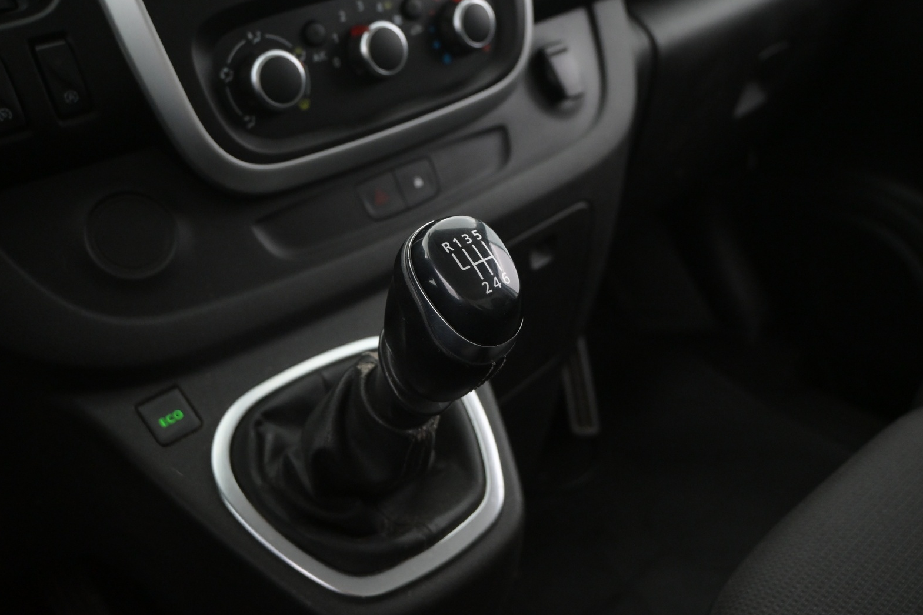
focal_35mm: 33
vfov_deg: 40.5
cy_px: 303
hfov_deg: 57.9
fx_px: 834
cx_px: 452
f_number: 4
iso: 2500
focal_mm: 21
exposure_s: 1/30
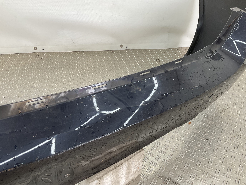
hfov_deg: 61.7
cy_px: 92
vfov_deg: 48.2
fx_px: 206
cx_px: 123
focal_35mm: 29
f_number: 1.8
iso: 25
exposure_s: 1/100
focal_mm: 3
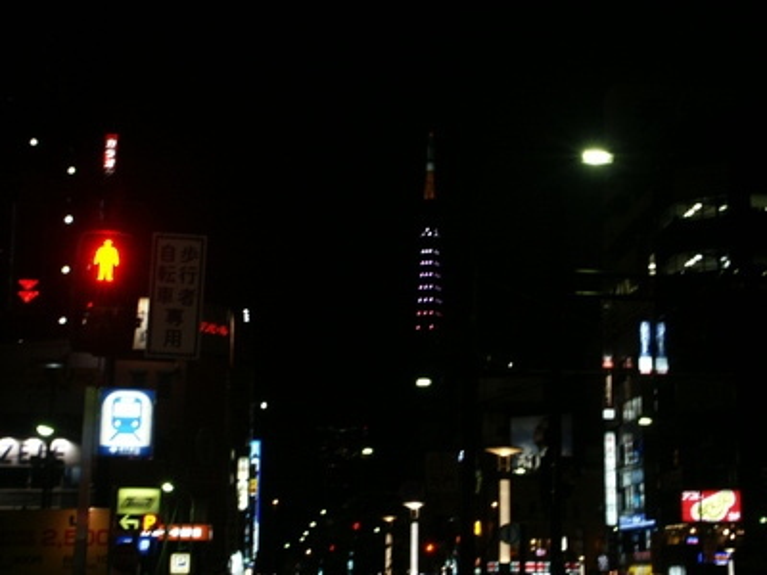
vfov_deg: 21.3
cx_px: 384
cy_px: 288
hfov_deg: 28.2
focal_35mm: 69
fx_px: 1529
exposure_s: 1/8
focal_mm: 17.23
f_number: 6.7
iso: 100
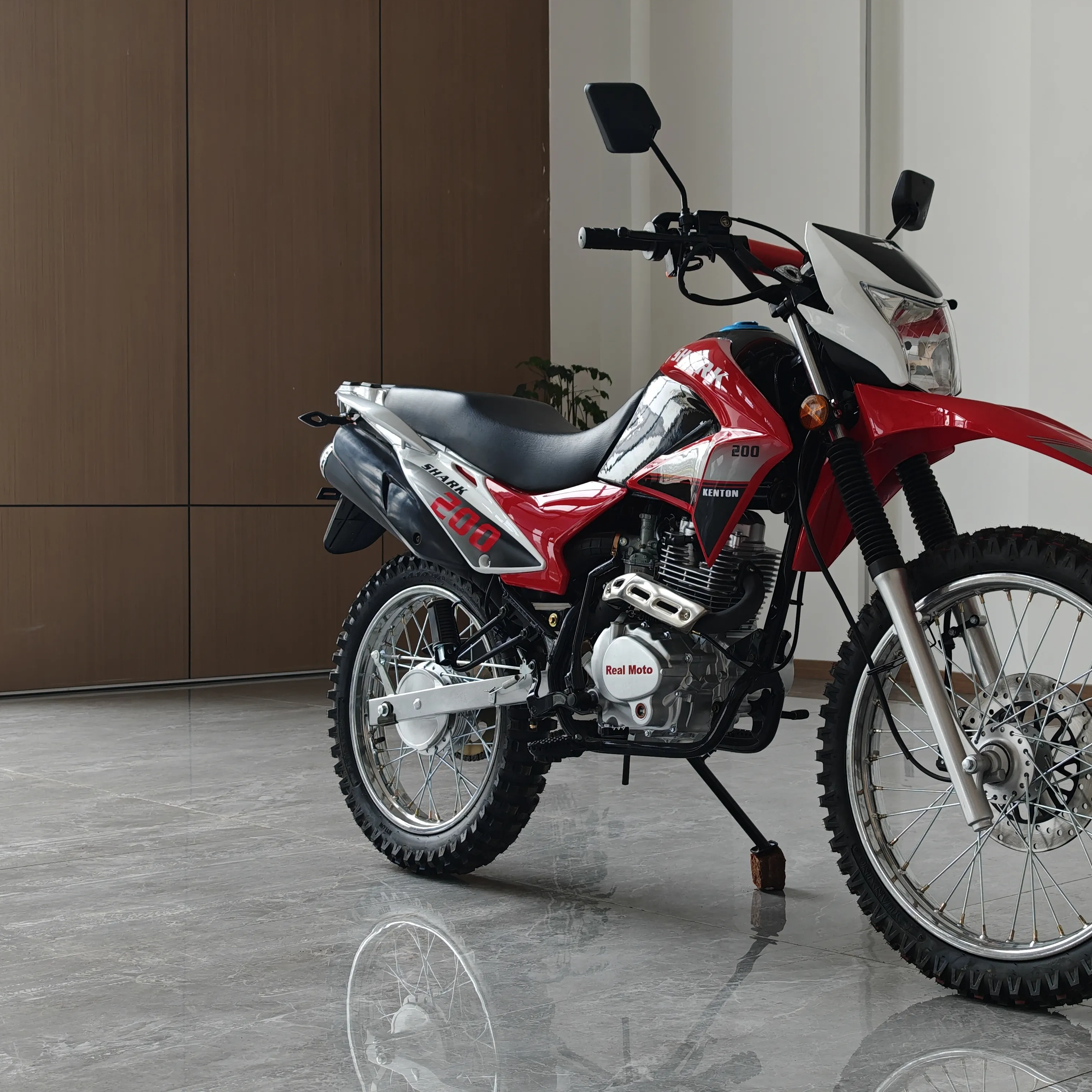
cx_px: 713
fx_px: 1963
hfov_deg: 30.9
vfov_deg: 31.1
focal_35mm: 55
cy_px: 550
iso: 135
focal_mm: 8.72
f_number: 2
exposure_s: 1/100
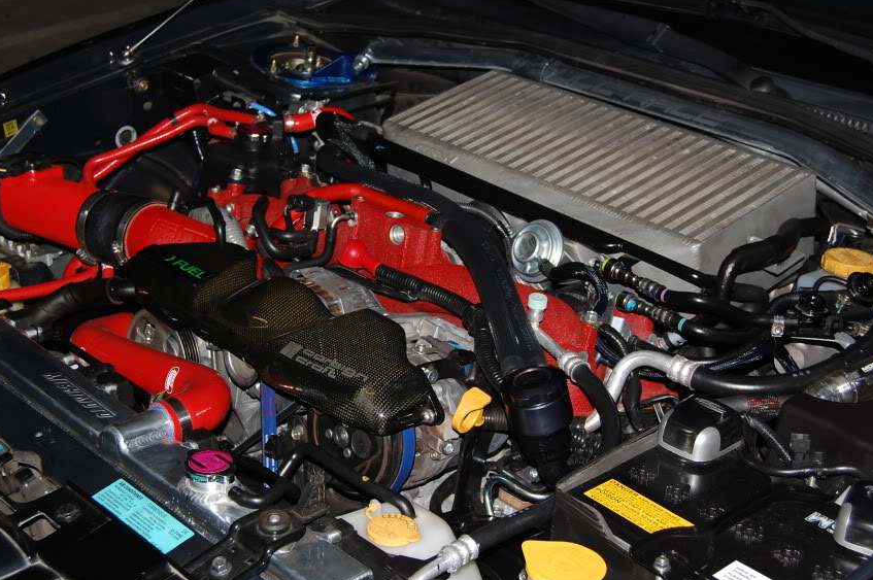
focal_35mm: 58
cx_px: 390
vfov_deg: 23.3
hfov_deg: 34.5
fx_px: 1405
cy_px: 291
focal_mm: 32
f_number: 5.6
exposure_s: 1/125
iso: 200
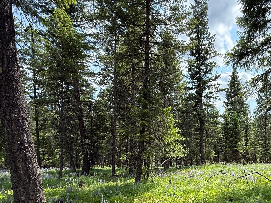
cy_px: 170
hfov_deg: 67.7
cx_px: 198
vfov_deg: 52.2
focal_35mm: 24
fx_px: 188
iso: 64
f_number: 2.2
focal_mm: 2.22
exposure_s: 1/830
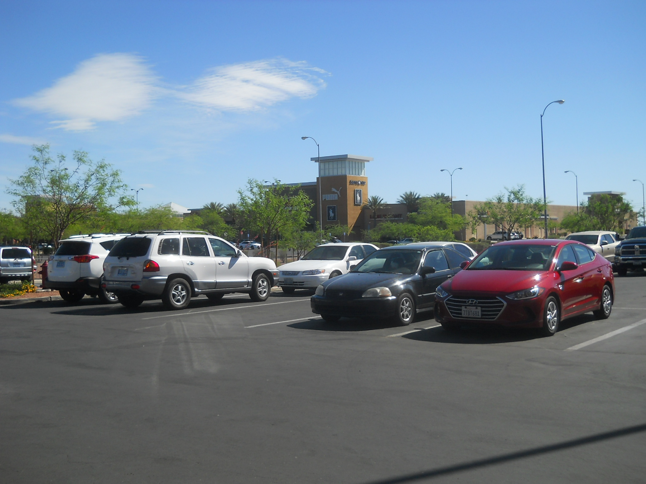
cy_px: 242
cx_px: 323
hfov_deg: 45.8
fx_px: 765
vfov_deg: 35.1
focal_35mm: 41
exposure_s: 1/500
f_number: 5.5
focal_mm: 6.72
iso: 80
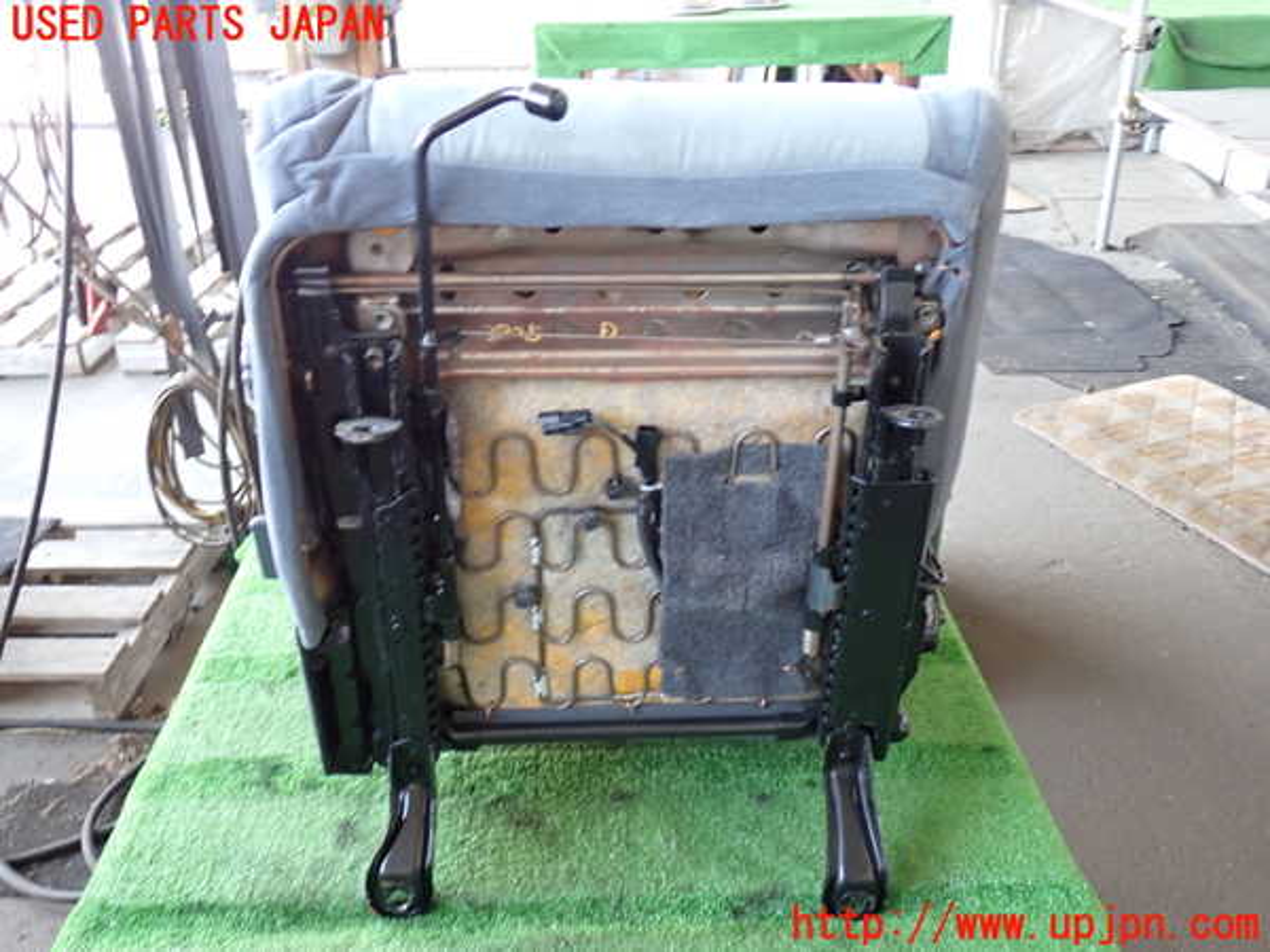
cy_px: 476
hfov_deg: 56.8
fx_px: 1174
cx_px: 635
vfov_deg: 44.2
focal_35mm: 32
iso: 320
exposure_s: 1/30
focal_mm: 5.79
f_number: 2.4
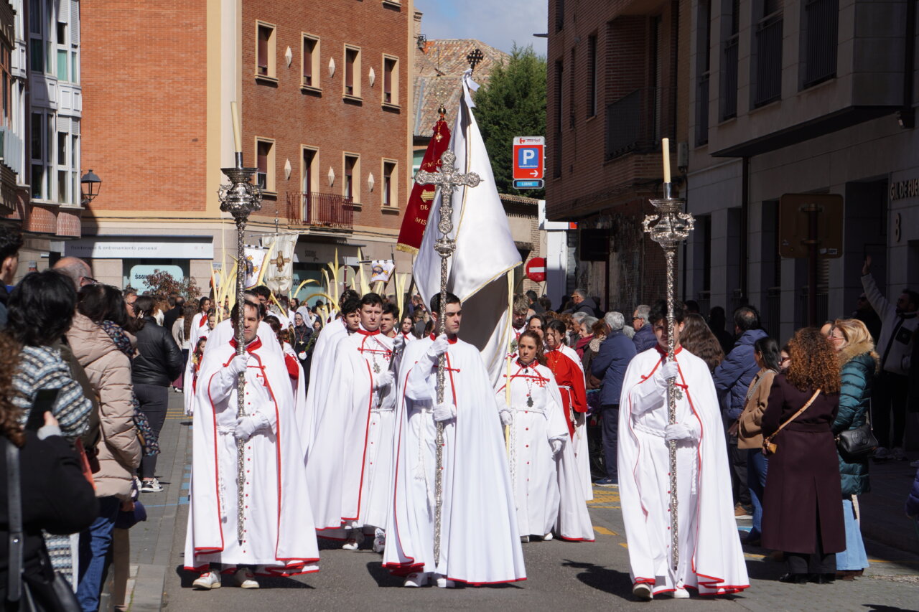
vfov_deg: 11.6
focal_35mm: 118
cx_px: 460
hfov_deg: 17.3
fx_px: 3024
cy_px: 306
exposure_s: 1/500
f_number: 9
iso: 100
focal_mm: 79
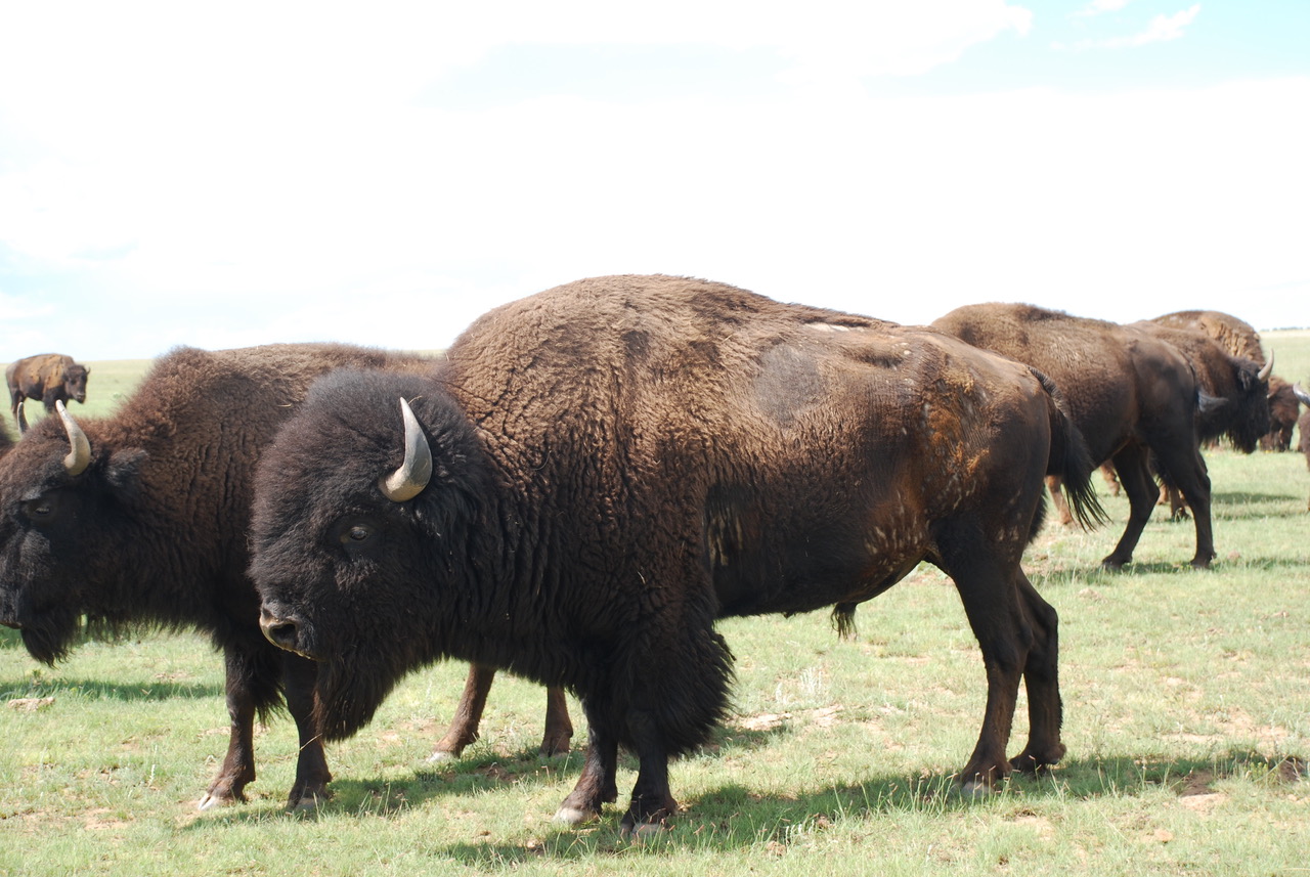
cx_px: 655
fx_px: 2623
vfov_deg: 19.0
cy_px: 438
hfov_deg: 28.0
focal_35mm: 72
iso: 110
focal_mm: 48
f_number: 5.6
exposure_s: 1/125
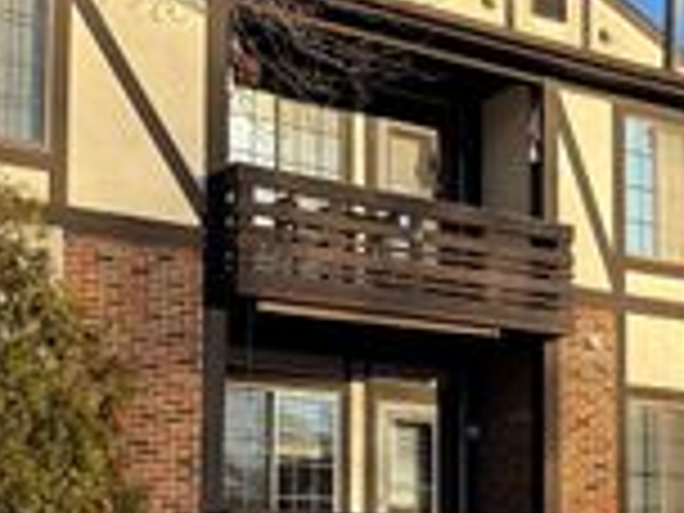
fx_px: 1561
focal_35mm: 79
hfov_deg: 24.4
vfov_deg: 18.4
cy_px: 443
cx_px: 518
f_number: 1.78
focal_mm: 6.76
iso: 100
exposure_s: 1/2110
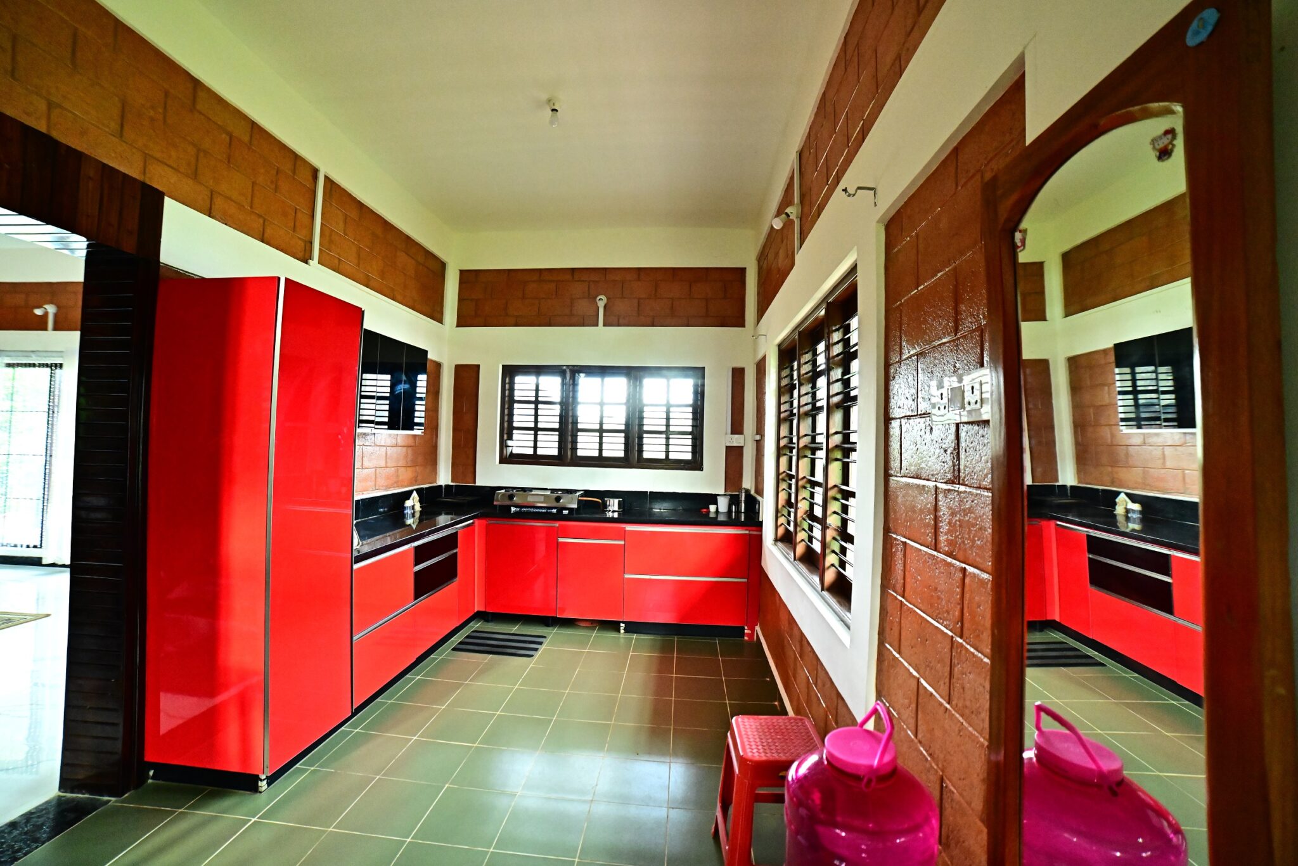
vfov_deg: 81.2
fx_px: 505
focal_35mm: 14
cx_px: 649
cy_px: 433
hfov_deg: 104.2
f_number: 4.5
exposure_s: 1/160
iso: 5000
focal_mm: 14
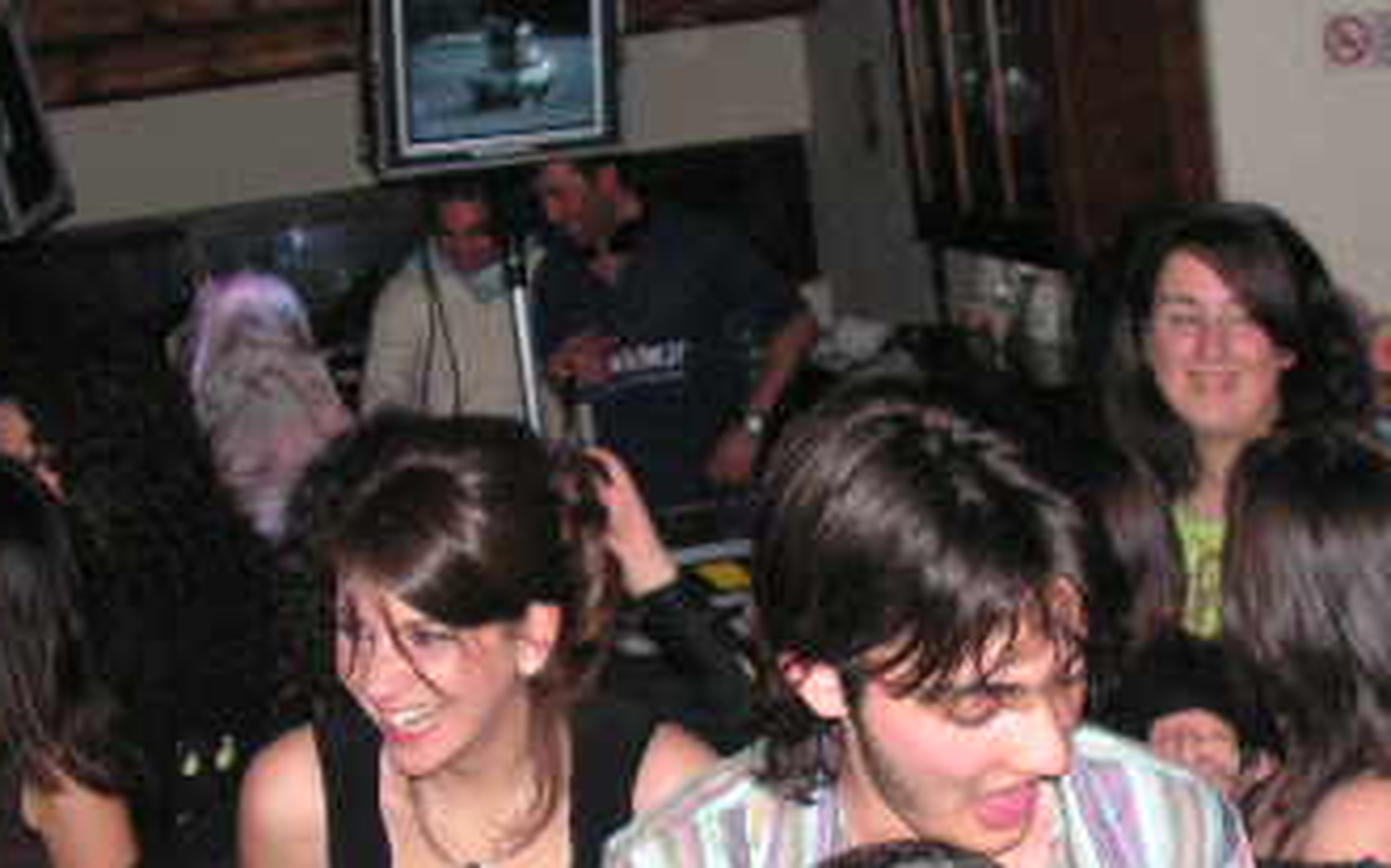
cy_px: 607
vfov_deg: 17.5
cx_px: 885
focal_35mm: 74
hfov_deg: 27.7
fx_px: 2804
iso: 200
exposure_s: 1/40
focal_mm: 6
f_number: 3.2
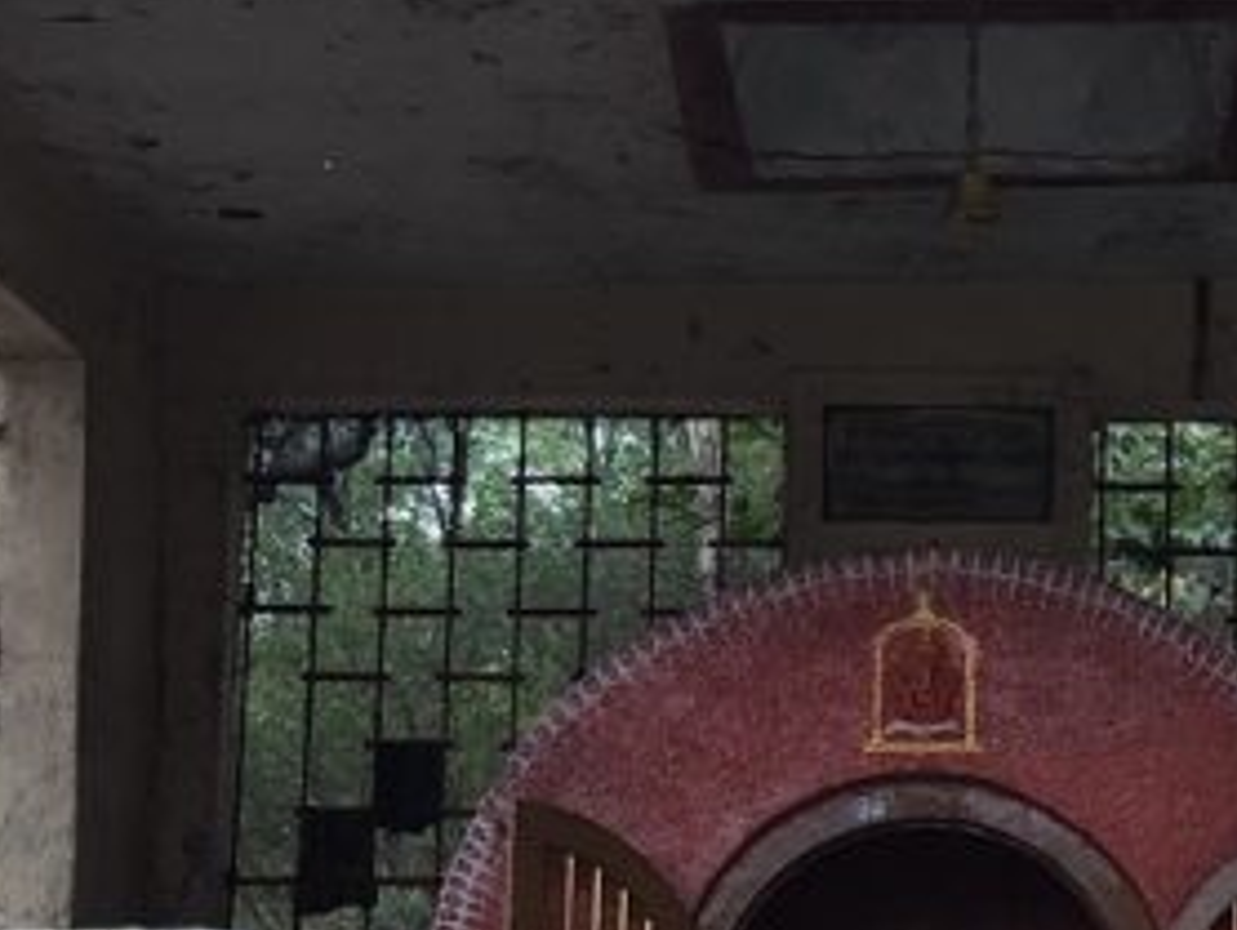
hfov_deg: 19.0
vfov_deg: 14.3
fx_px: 3684
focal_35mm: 103
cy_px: 752
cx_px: 894
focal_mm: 3.99
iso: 25
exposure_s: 1/40
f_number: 1.8
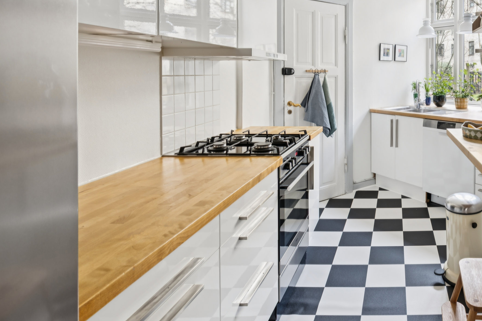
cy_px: 81
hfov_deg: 61.0
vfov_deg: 46.2
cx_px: 396
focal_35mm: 27
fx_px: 361
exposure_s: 1/2
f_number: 8
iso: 160
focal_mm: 16
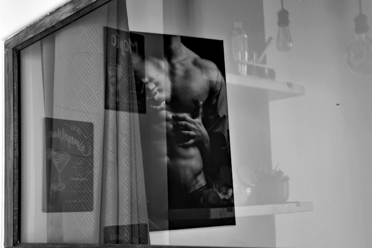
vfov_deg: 26.0
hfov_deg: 38.2
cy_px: 124
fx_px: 537
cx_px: 186
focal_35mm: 52
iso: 1000
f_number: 6.3
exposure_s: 1/20
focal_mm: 35
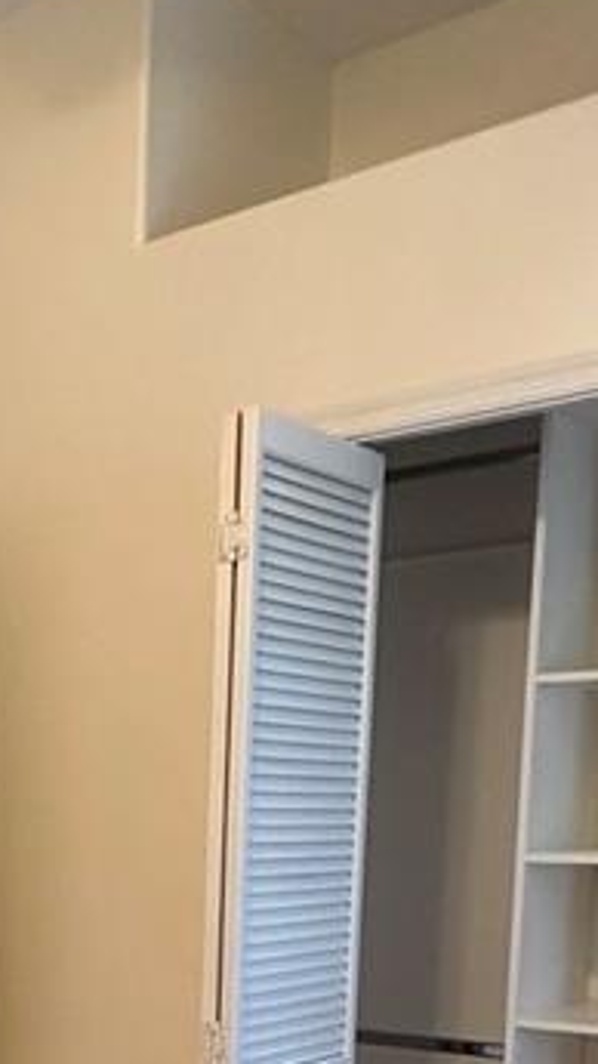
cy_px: 1021
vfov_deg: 36.0
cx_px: -160
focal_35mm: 53
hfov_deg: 20.8
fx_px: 1494
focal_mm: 2.22
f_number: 2.2
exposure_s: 1/60
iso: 320
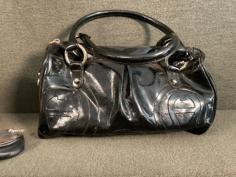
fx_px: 198
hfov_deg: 61.7
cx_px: 118
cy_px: 88
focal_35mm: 29
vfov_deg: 48.2
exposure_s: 1/30
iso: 500
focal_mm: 3
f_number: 1.8
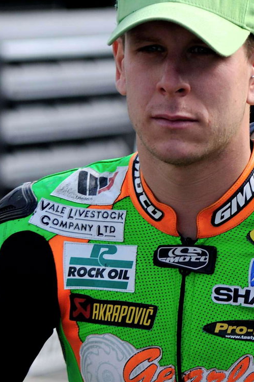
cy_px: 447
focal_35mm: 491
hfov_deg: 2.8
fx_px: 5208
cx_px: 209
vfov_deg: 4.2
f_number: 2.8
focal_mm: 102
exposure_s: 1/1000
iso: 100
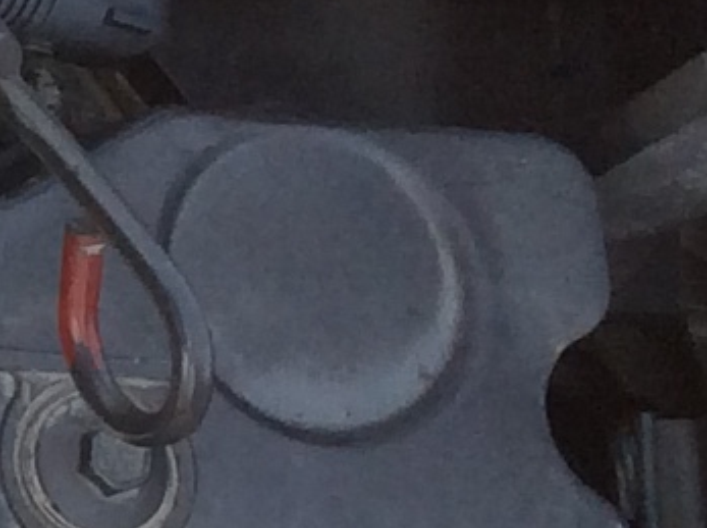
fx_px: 4873
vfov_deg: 6.2
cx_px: -1273
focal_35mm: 239
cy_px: -6
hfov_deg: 7.5
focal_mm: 3.3
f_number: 2.4
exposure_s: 1/525
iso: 32
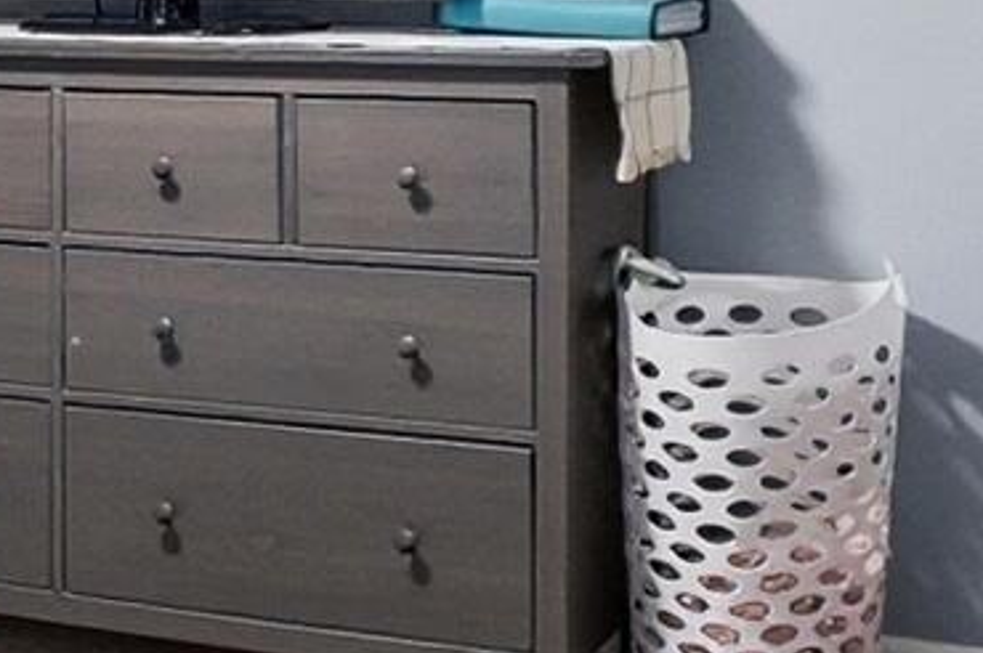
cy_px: -86
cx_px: 157
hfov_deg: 24.6
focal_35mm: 81
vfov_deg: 16.3
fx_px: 2210
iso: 100
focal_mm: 10
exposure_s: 1/30
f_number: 4
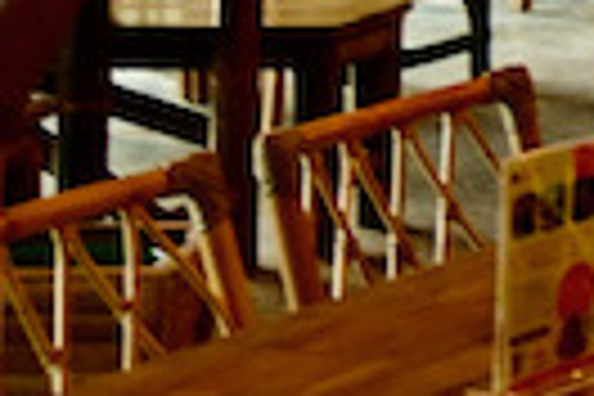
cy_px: -646
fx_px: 3839
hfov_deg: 7.7
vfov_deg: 5.6
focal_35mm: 233
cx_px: 1818
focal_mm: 20.5
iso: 400
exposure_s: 1/25
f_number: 3.8
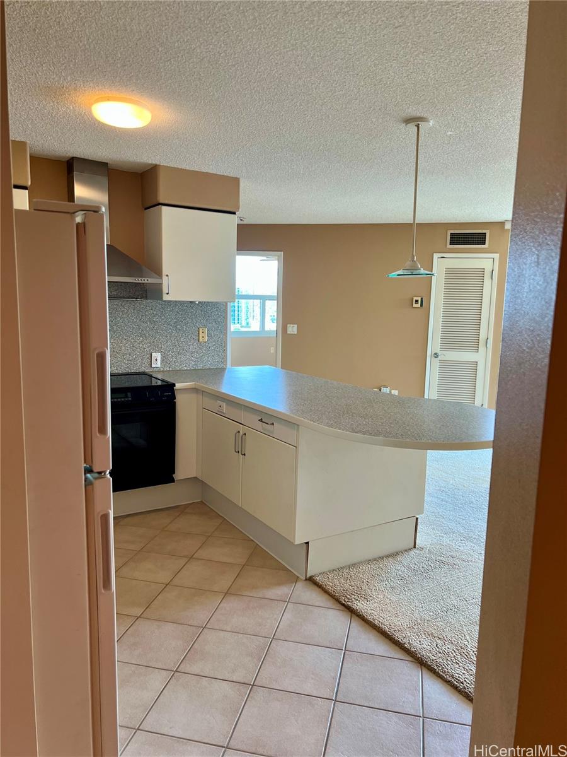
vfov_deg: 67.3
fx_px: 568
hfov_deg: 53.1
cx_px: 284
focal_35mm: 26
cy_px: 378
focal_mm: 5.7
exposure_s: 1/120
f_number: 1.5
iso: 125
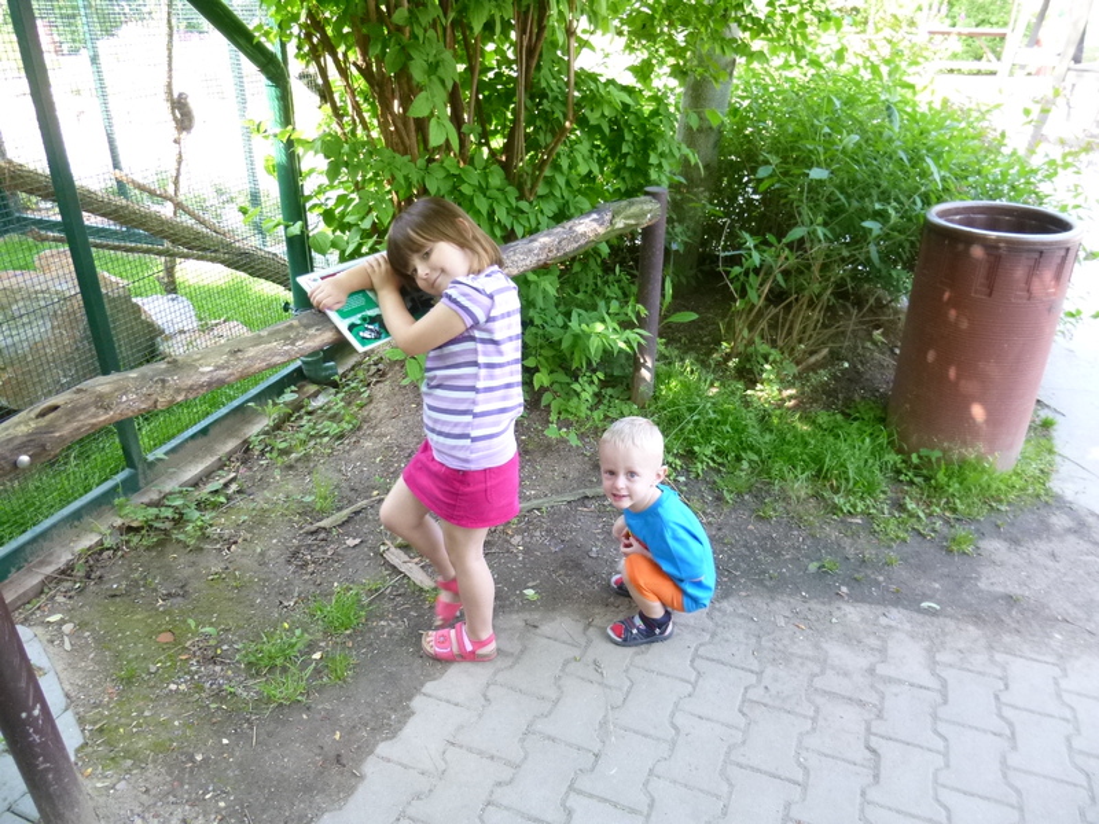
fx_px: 794
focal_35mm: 25
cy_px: 412
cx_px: 550
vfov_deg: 54.9
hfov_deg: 69.4
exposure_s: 1/60
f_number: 3.1
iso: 250
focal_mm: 4.5
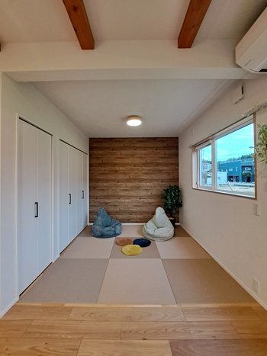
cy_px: 178
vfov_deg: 106.2
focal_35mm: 13
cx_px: 134
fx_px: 134
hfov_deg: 89.9
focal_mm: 1.74
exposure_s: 1/50
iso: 100
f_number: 2.2
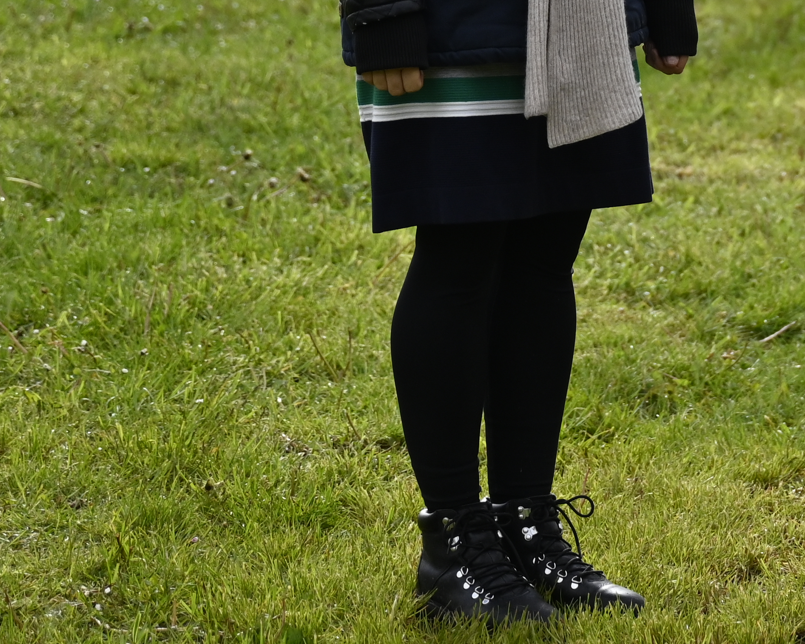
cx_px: 1180
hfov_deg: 7.2
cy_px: -199
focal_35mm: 266
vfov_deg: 5.8
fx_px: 6338
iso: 400
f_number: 2.8
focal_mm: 65
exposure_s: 1/4000
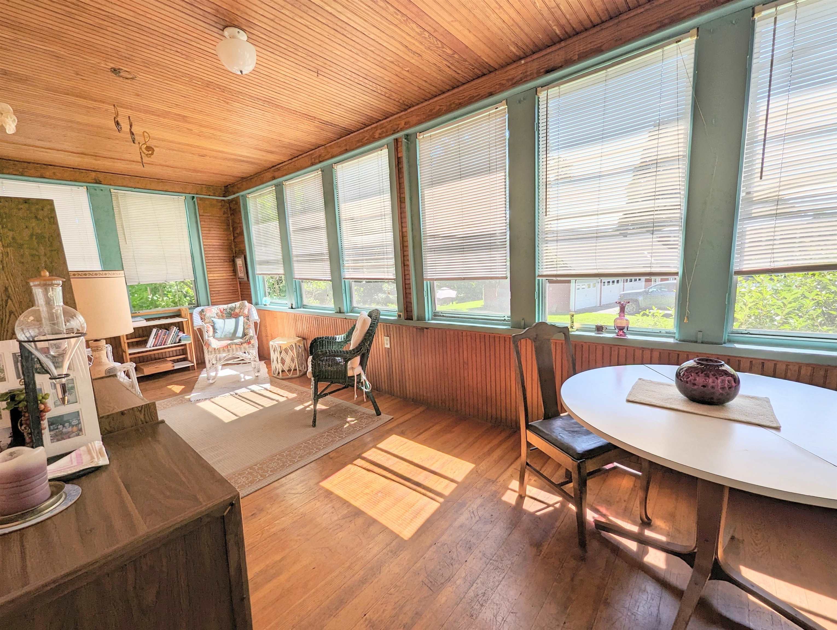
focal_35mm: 13
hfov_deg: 106.1
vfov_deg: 90.1
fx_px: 315
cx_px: 418
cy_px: 315
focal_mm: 1.95
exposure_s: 1/720
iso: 43
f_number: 2.2
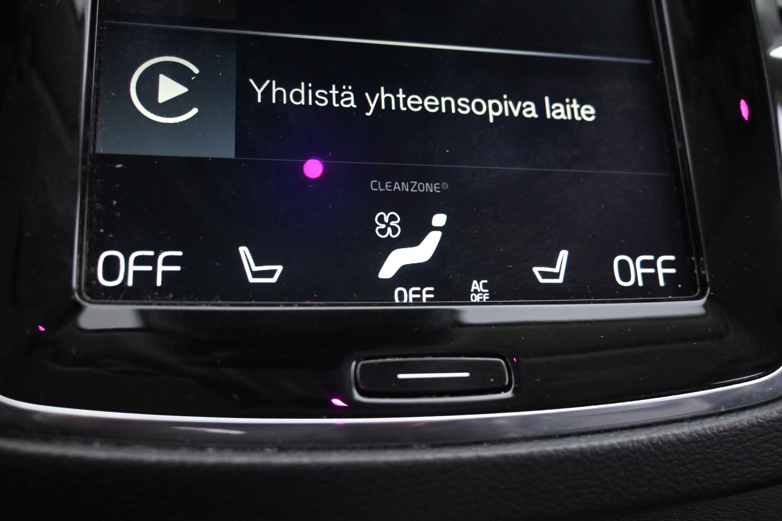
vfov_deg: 41.7
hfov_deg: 59.5
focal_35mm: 32
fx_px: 684
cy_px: 260
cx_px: 391
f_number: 4
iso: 5600
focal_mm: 21
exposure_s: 1/30
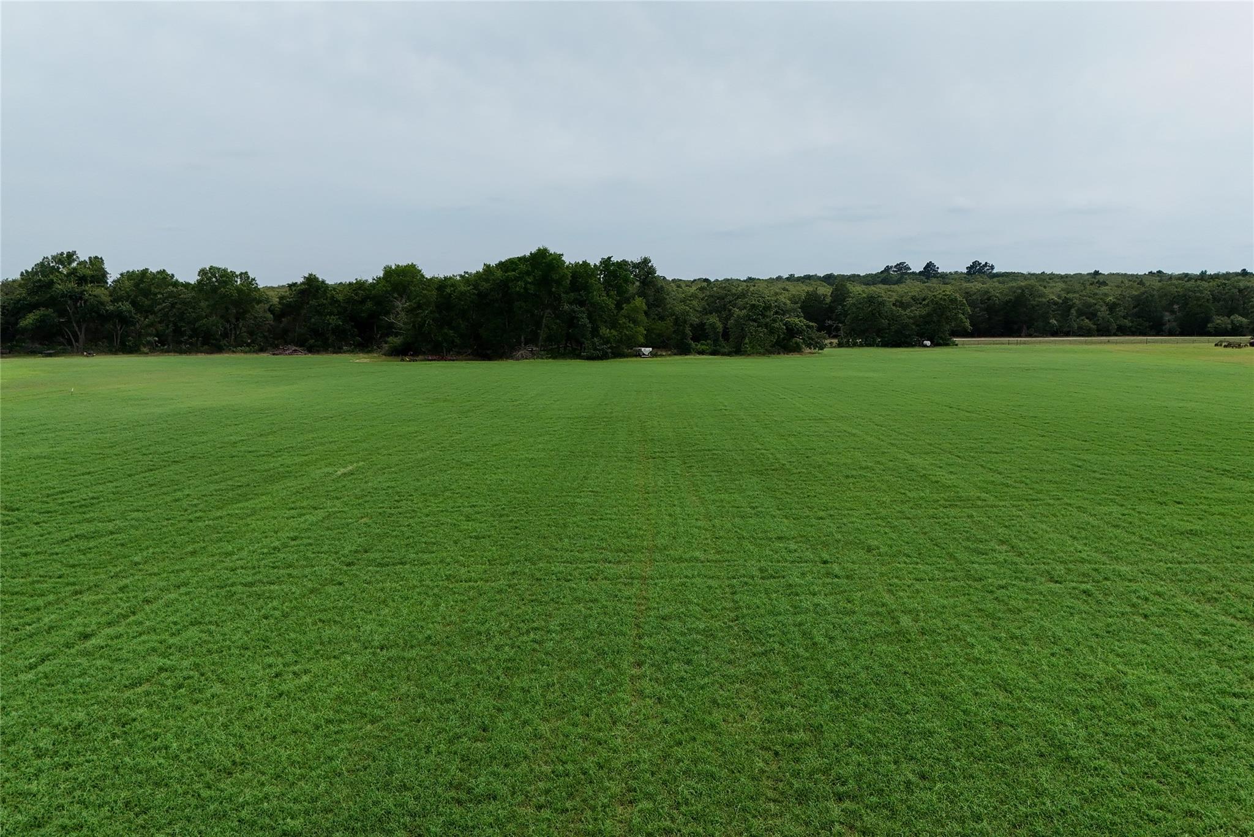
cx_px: 627
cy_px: 418
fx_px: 627
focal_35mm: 18
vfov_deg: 67.4
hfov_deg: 90.0
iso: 160
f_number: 7.1
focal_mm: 18
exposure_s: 3.2
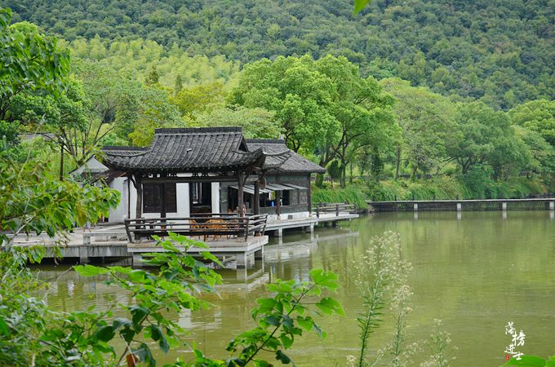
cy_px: 184
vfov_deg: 23.7
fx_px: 877
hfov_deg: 35.1
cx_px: 278
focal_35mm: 57
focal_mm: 38
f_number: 5.6
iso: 220
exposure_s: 1/125
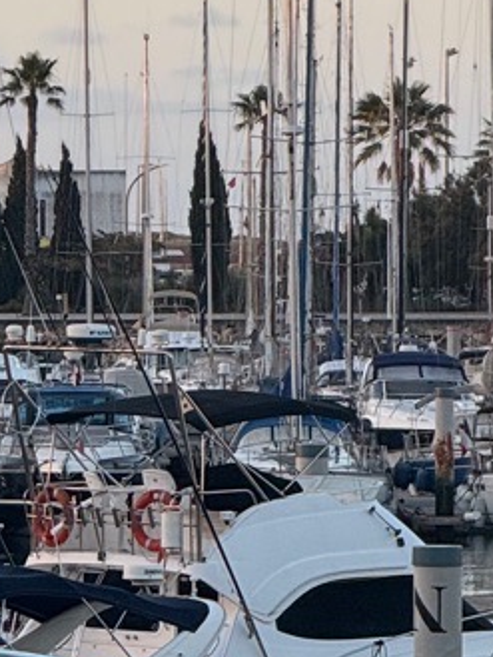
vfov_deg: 4.2
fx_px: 8862
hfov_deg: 3.2
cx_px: -351
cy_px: 324
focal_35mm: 467
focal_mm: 15.66
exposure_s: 1/209
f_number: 2.8
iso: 50
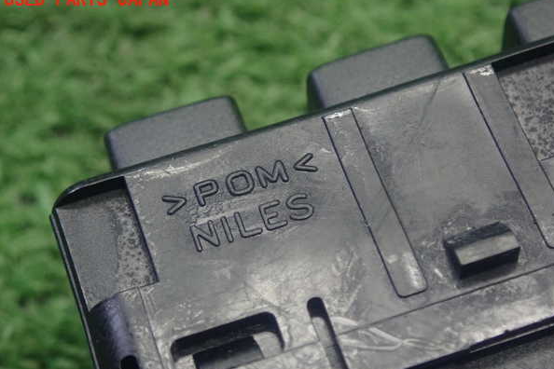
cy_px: 198
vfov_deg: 13.0
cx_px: 279
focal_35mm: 105
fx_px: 1616
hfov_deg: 19.5
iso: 800
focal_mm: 18
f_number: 4.9
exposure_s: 1/40
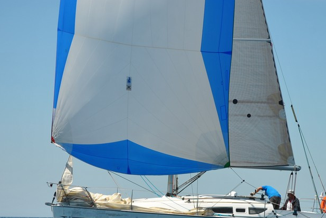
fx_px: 1932
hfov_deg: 9.6
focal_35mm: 213
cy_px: 140
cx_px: 182
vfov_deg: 6.5
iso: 100
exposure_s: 1/640
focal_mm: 98
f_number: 6.3
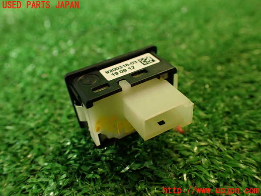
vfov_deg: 44.2
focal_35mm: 32
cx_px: 130
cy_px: 98
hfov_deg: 56.8
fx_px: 241
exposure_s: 1/30
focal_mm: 5.79
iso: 250
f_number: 2.4
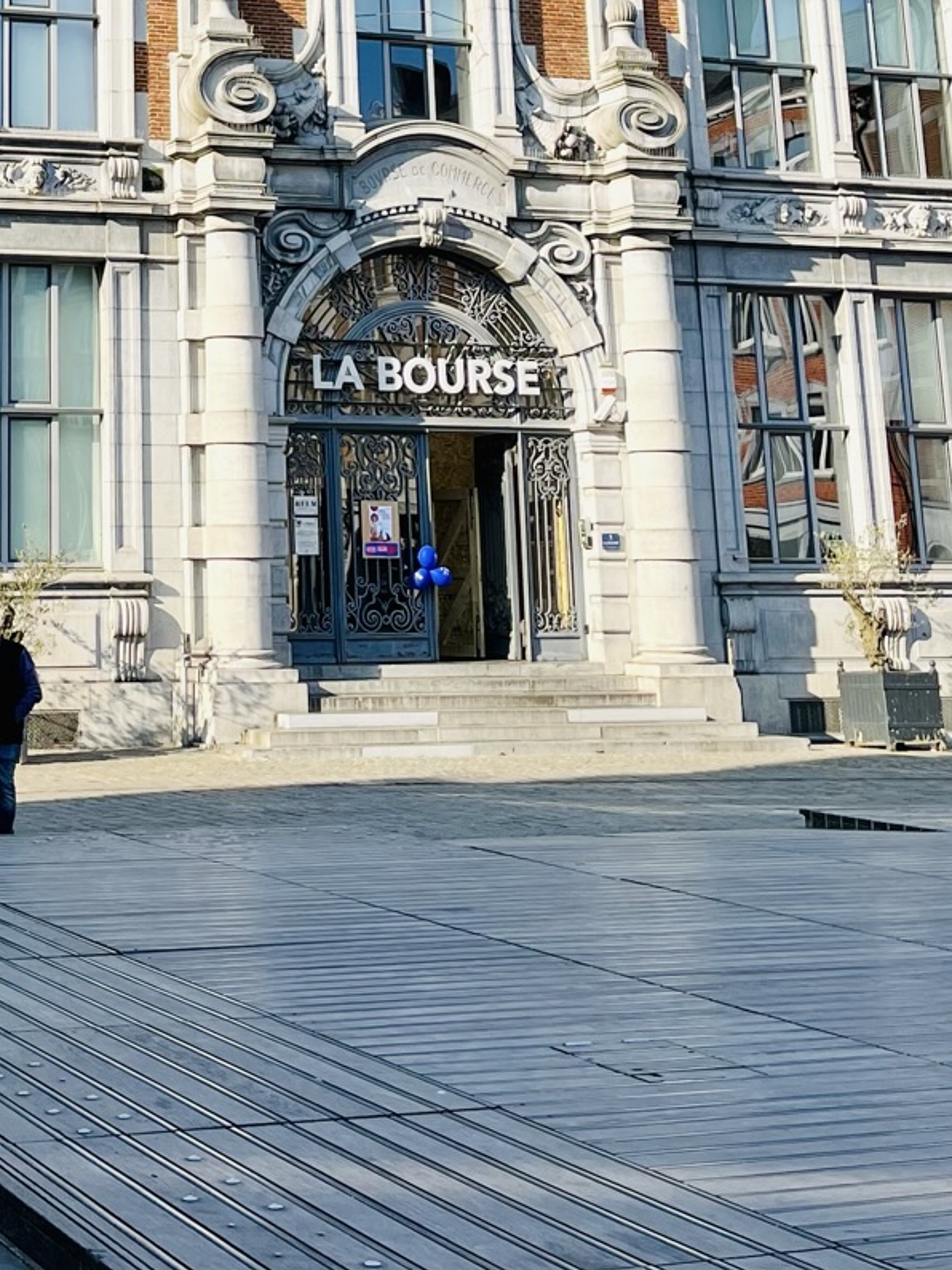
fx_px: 2457
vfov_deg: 26.8
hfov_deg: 21.3
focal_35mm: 67
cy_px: -107
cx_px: 53
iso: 50
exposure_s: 1/2137
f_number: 1.6
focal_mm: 5.1
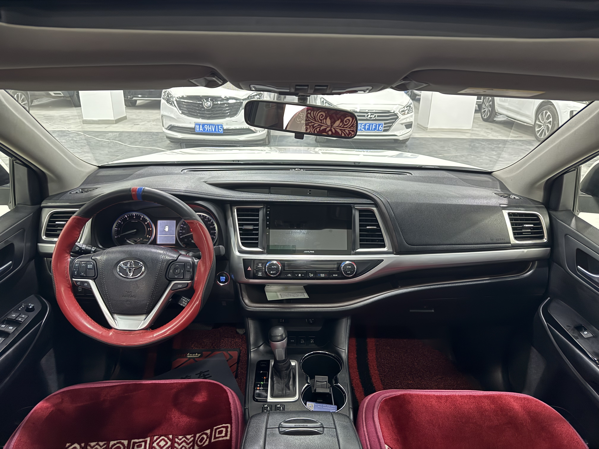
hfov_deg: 71.6
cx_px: 300
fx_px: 415
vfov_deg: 56.8
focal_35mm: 24
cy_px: 224
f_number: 1.78
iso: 1600
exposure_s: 1/25
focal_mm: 6.76
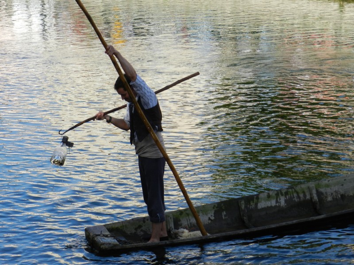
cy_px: 132
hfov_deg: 15.2
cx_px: 177
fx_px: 1329
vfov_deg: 11.4
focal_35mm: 130
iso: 160
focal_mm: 23.1
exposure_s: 1/400
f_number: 5
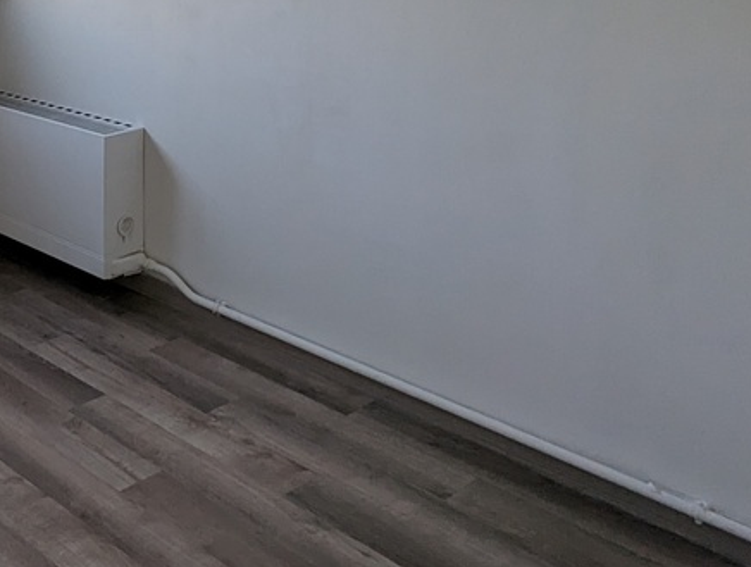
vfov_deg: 31.0
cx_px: -83
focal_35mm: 44
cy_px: 24
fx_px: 957
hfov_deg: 36.1
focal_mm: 2.35
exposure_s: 1/67
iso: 55
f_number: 2.2
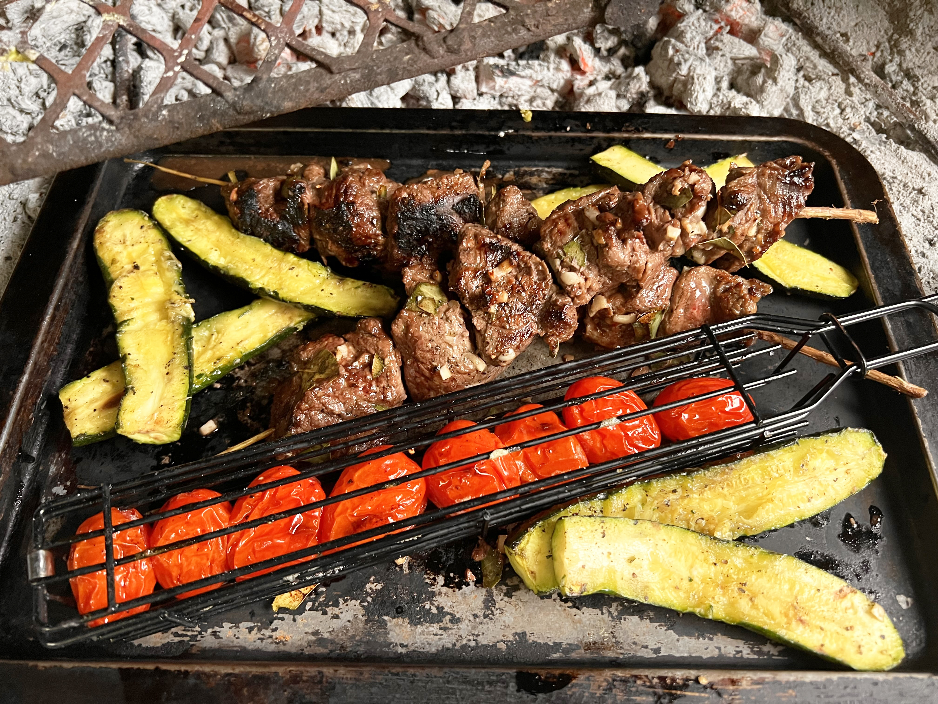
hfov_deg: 67.3
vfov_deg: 53.1
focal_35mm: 26
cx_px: 469
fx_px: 705
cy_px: 352
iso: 500
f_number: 1.5
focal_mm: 5.7
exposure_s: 1/47
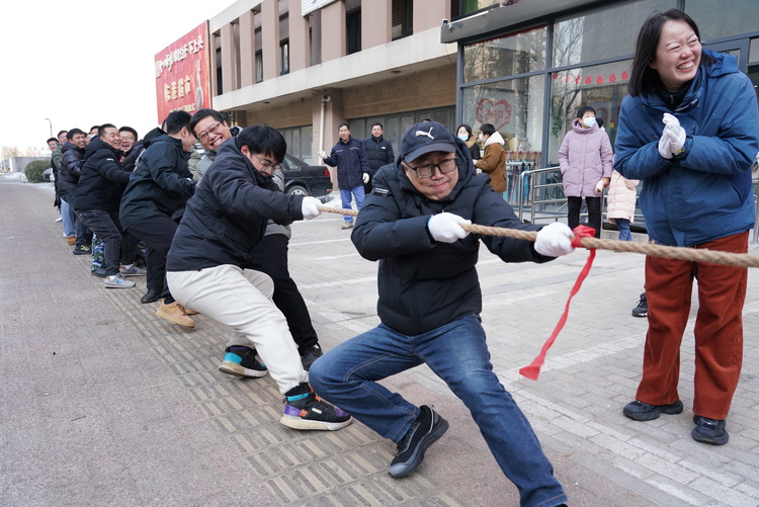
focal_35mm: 27
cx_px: 380
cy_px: 254
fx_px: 570
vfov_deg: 48.0
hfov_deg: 67.4
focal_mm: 27
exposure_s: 1/1000
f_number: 5
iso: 1600
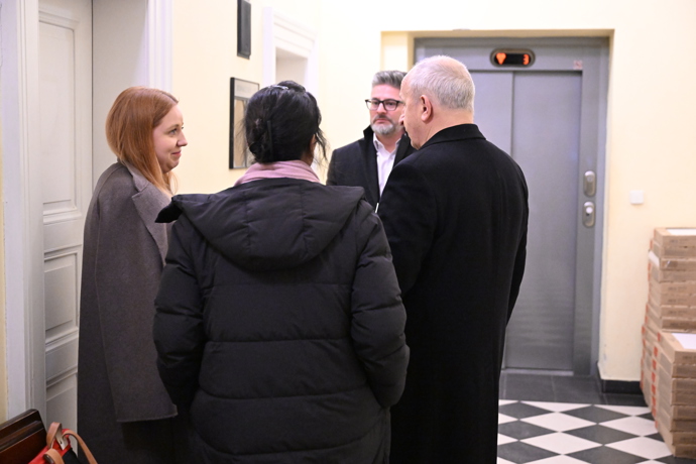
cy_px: 232
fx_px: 1025
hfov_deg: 37.5
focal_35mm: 53
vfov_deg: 25.5
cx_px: 348
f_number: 3.5
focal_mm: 53
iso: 8000
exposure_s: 1/320
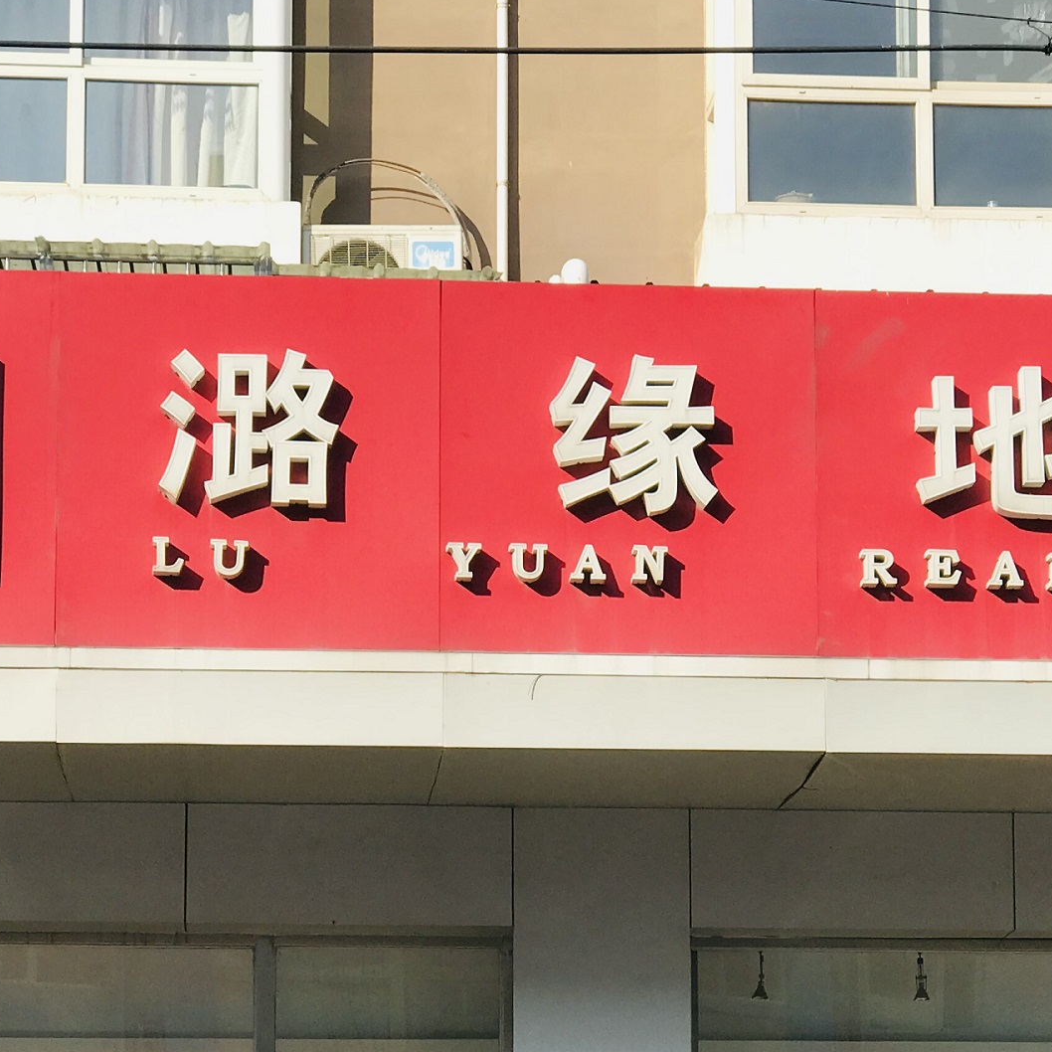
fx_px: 4092
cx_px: 608
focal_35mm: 119
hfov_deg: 14.6
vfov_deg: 14.6
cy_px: 871
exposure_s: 1/709
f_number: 2.8
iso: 20
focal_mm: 6.6
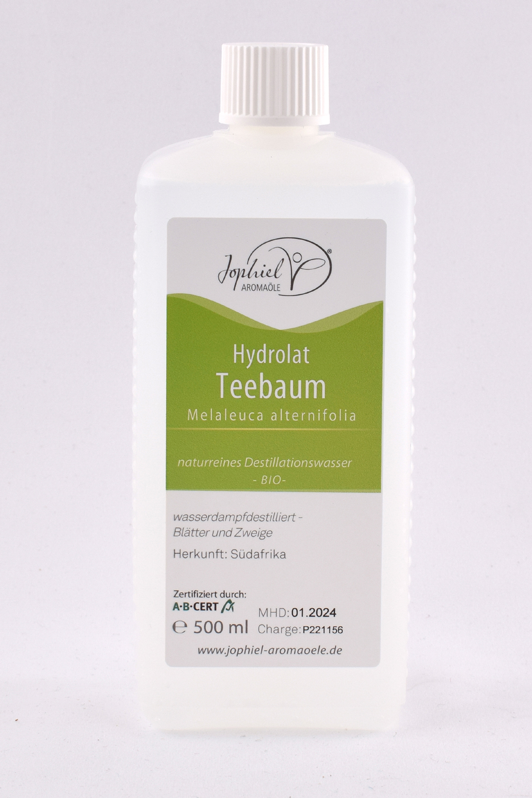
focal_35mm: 54
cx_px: 266
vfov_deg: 36.9
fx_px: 1197
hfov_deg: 25.1
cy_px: 399
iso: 100
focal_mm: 36
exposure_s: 1/100
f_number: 11
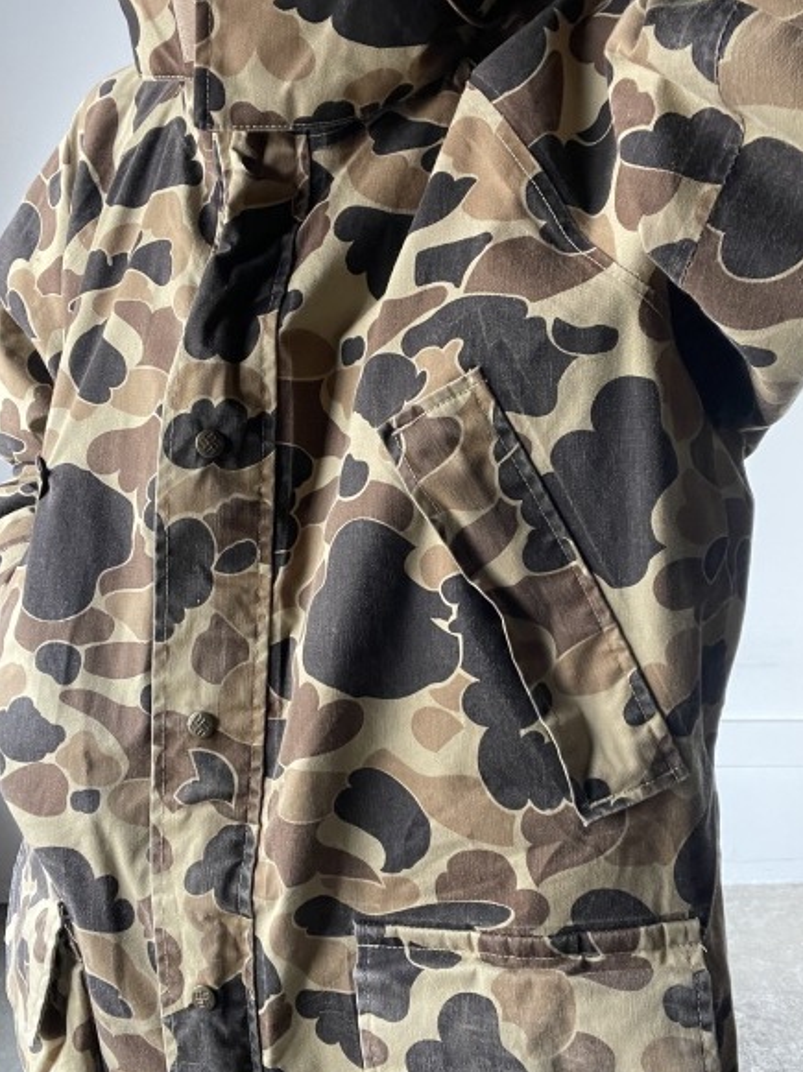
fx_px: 960
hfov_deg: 45.4
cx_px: 413
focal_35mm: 31
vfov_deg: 58.4
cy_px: 550
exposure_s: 1/44
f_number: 2.2
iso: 400
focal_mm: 2.71
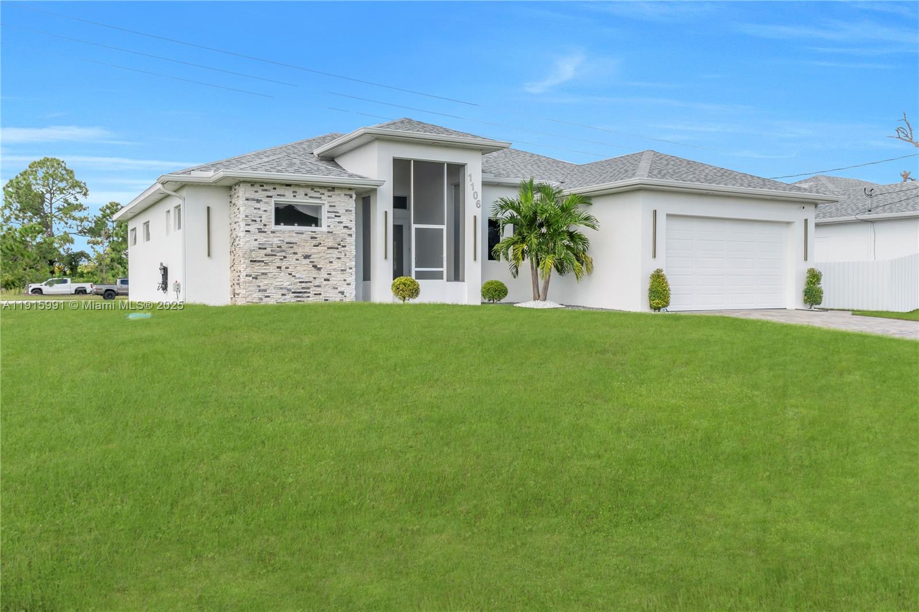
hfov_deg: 61.9
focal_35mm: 30
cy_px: 306
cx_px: 460
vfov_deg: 43.6
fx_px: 766
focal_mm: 20
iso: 100
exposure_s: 1/200
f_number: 7.1
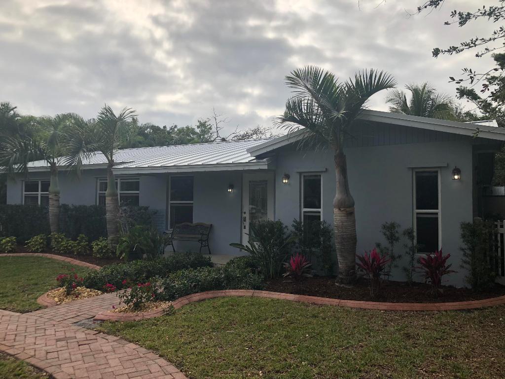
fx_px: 408
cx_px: 252
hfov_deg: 63.4
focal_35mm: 28
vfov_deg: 49.7
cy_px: 190
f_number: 1.8
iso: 20
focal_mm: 3.99
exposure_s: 1/2825
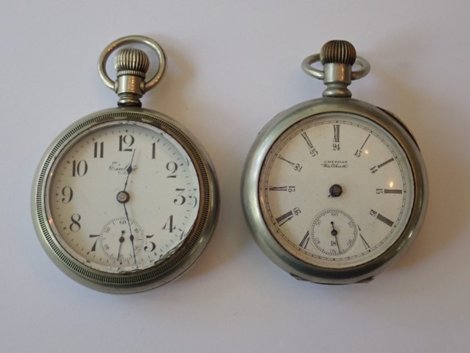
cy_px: 176
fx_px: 828
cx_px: 235
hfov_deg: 31.7
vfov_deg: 24.0
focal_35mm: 61
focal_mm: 11.01
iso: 400
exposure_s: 1/60
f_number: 3.6
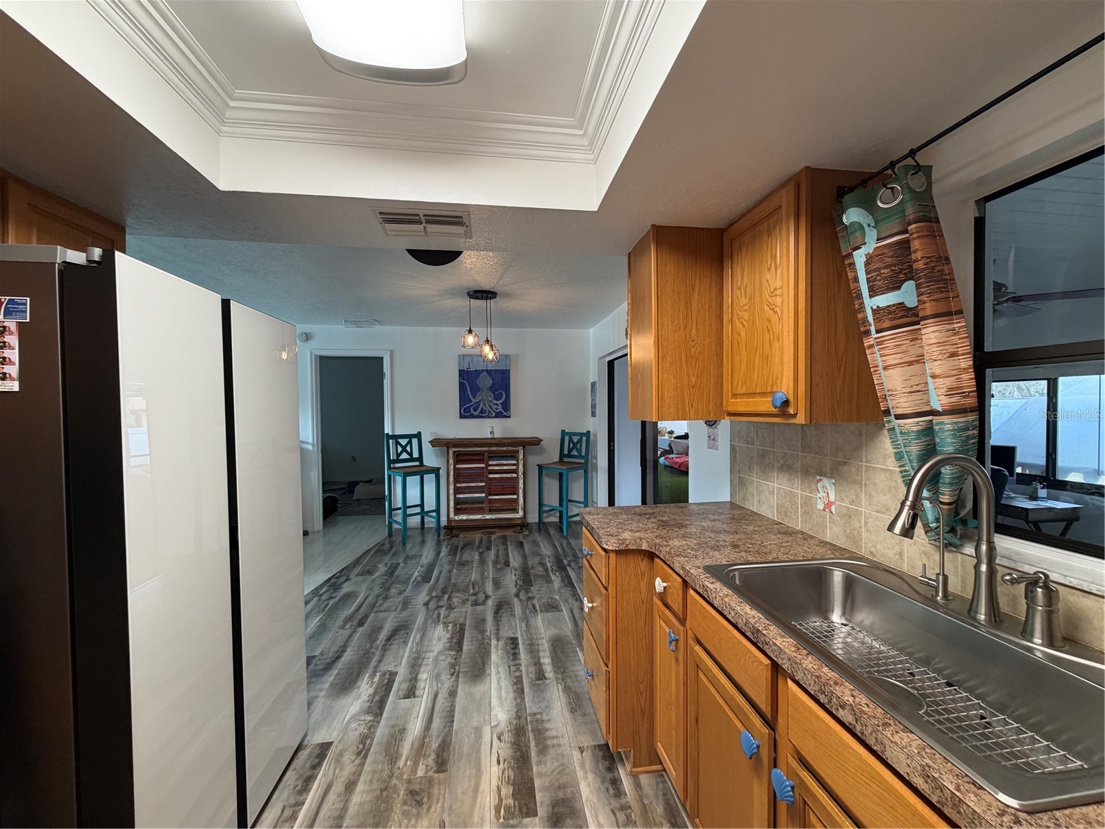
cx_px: 552
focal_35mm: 14
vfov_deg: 85.7
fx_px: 447
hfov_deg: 102.1
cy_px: 414
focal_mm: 2.22
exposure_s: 1/60
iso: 200
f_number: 2.2
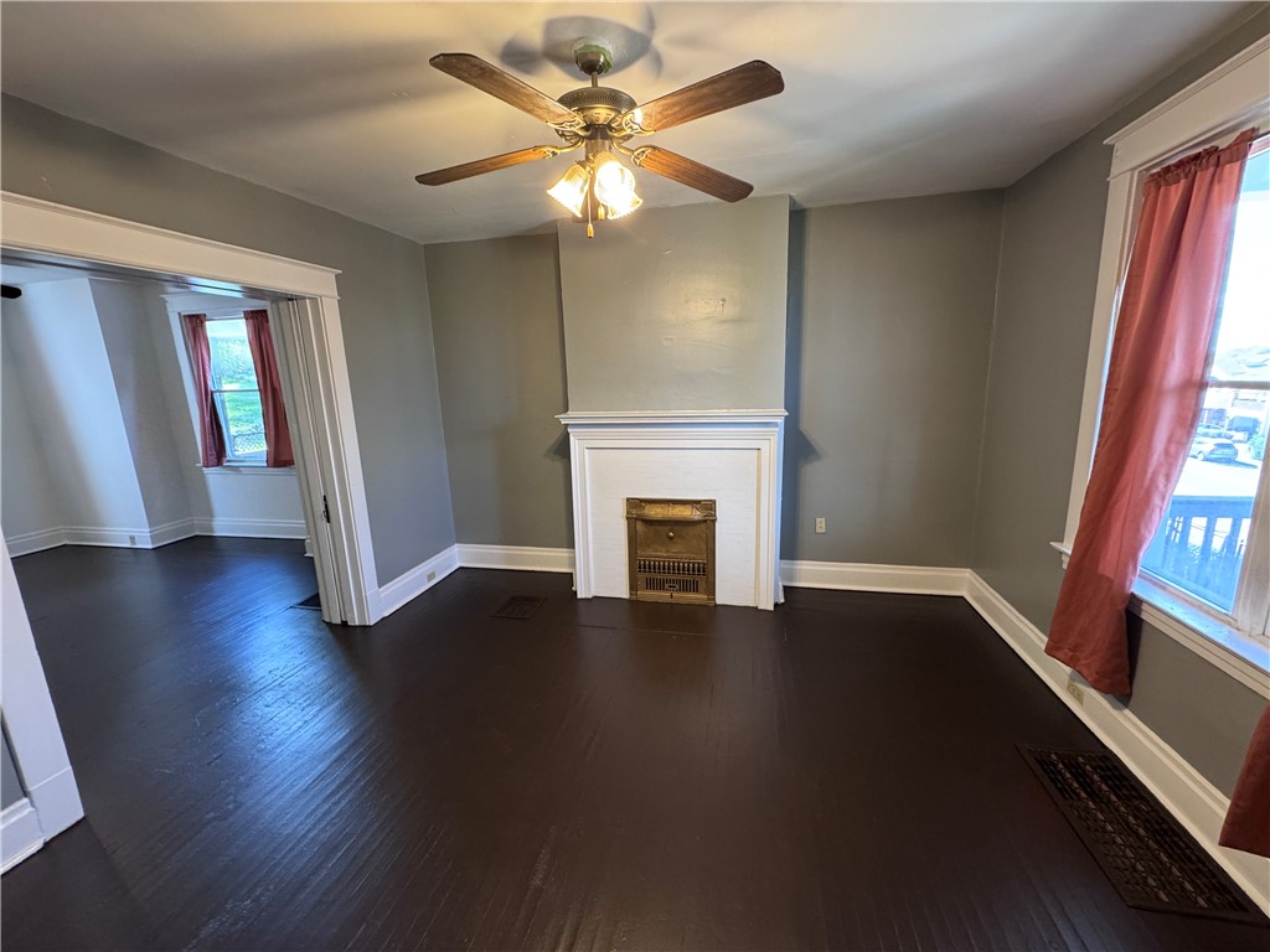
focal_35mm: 14
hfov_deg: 102.1
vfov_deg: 85.7
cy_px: 476
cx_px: 635
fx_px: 514
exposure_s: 1/60
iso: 250
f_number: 2.2
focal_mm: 2.22
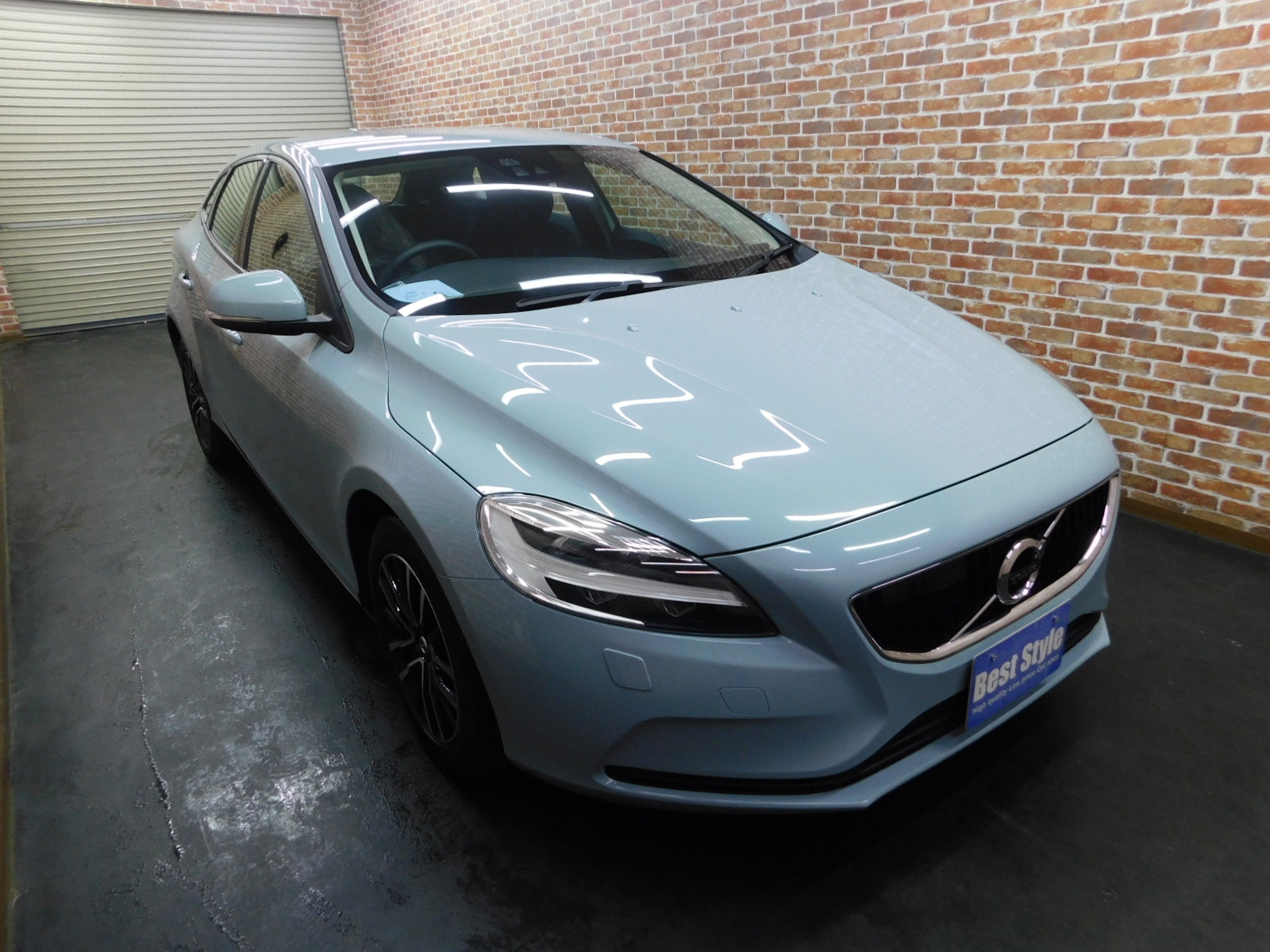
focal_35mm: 23
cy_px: 476
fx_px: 844
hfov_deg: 73.9
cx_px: 635
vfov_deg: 58.9
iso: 180
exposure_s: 1/30
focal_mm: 4
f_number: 3
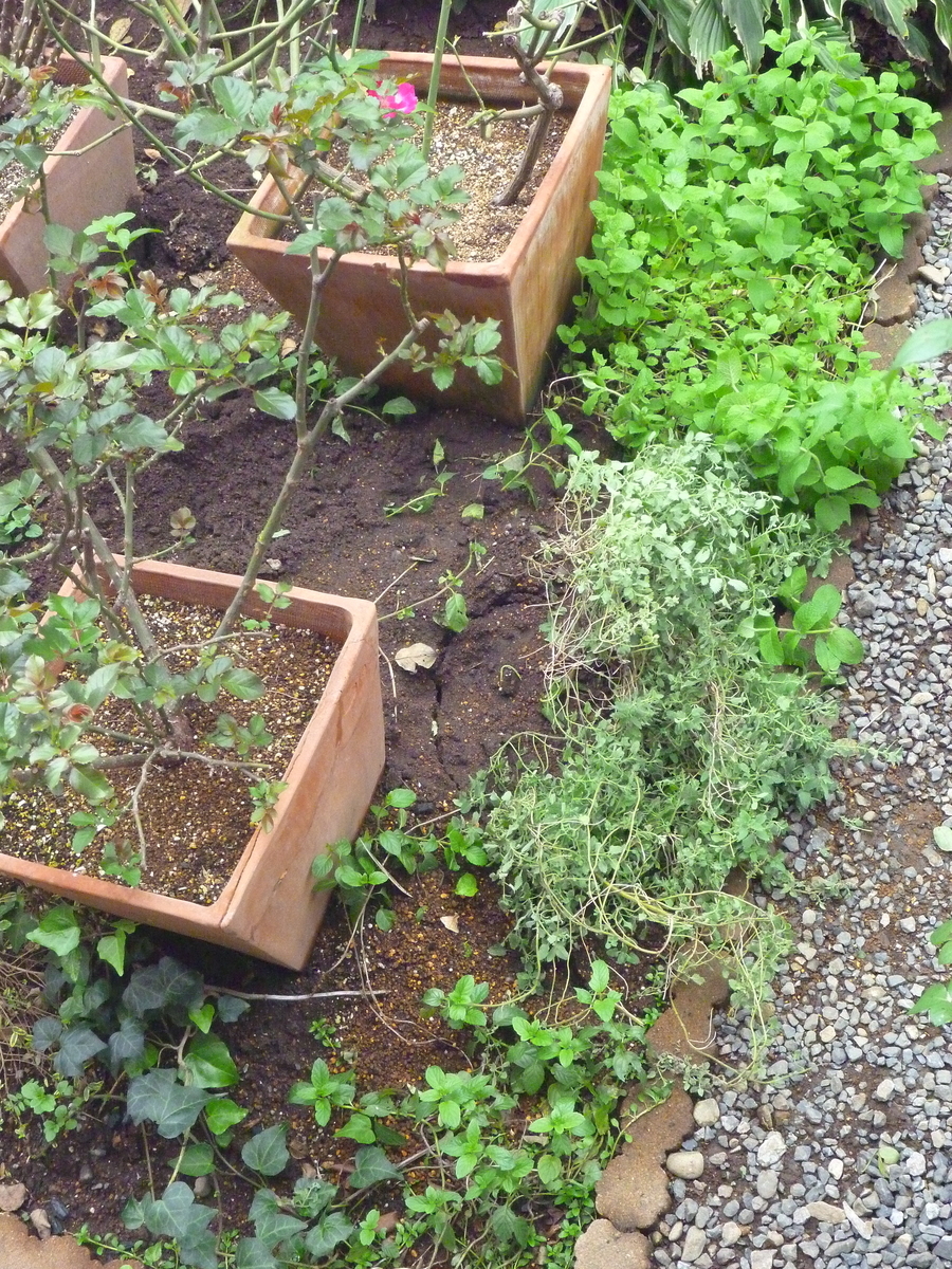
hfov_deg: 32.9
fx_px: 1613
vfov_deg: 42.9
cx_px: 476
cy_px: 634
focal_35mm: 44
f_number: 4.3
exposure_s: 1/50
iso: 800
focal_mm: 7.8
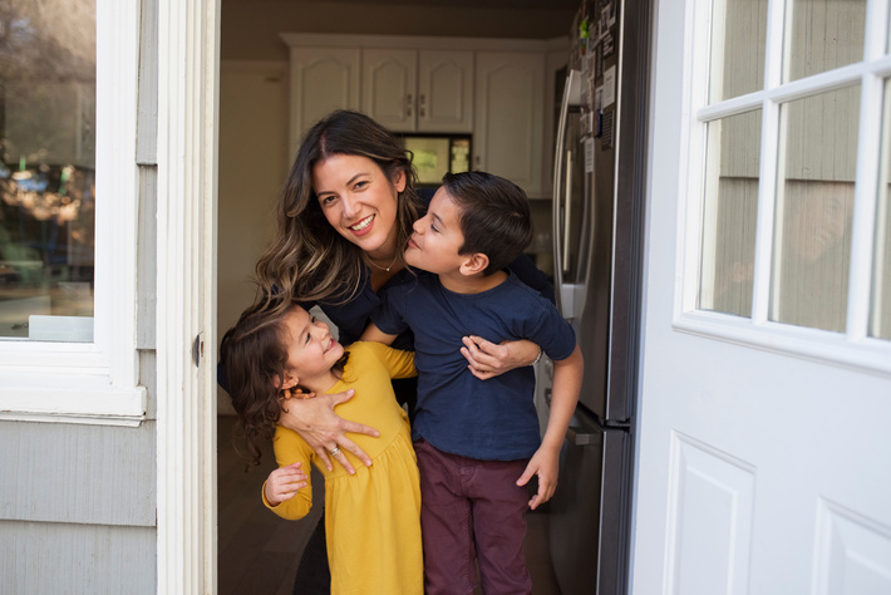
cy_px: 298
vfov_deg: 37.9
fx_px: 867
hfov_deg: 54.4
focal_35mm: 35
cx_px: 446
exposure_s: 1/500
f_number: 3.2
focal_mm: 35
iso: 400
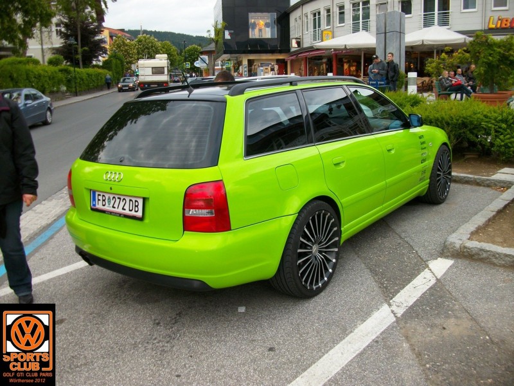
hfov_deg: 54.0
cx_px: 257
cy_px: 193
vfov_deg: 41.8
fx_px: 505
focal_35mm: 34
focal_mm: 5.7
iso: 80
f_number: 2.9
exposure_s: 1/99
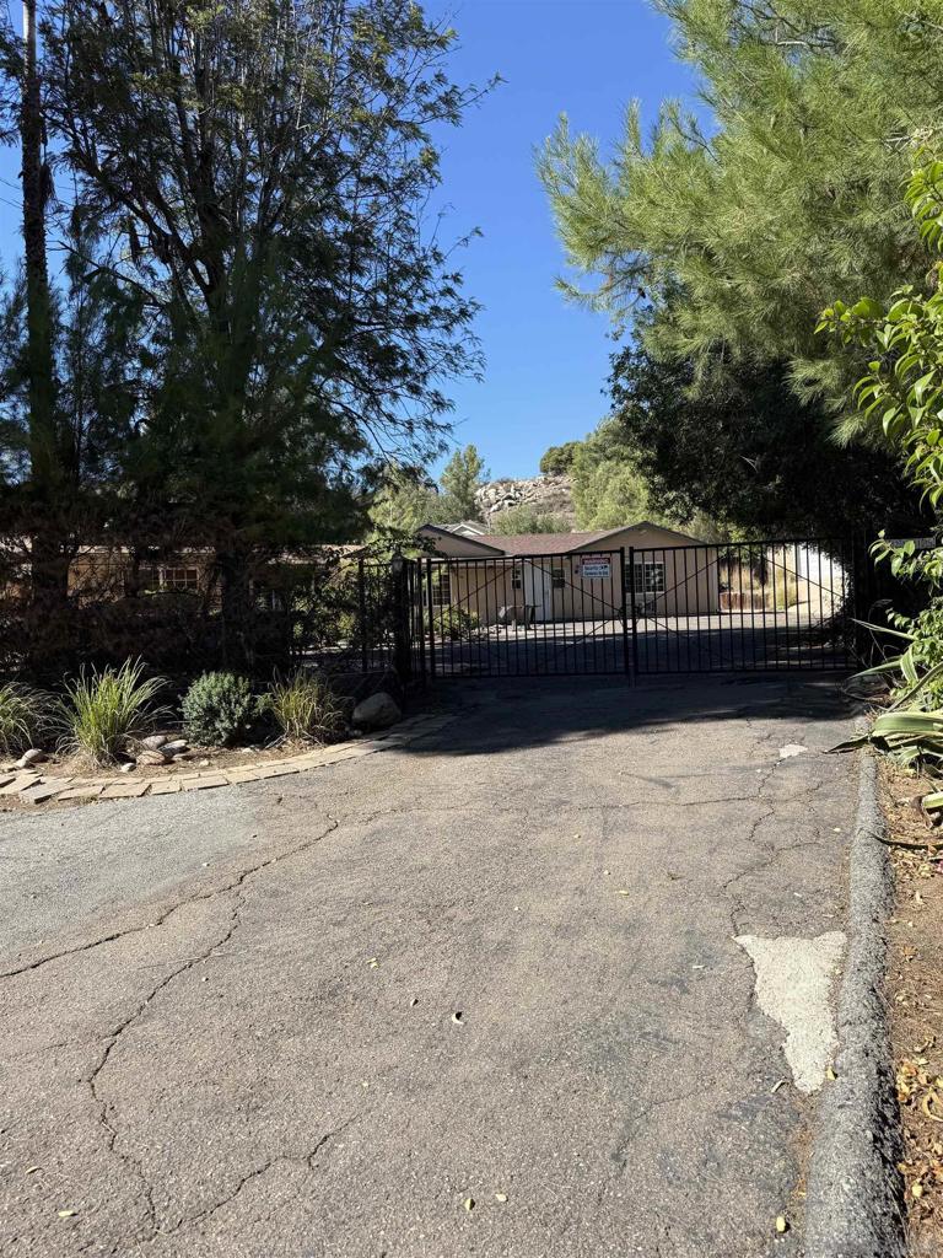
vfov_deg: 71.6
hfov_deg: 56.8
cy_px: 629
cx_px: 472
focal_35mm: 24
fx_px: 872
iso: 80
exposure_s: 1/2525
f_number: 1.78
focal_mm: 6.76
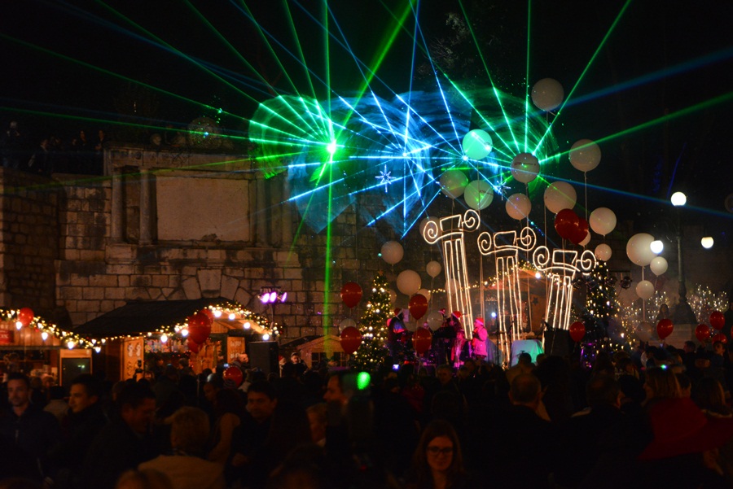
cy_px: 244
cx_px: 366
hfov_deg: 34.5
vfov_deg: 23.4
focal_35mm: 58
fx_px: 1181
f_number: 5
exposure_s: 1/100
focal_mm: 58
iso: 3200
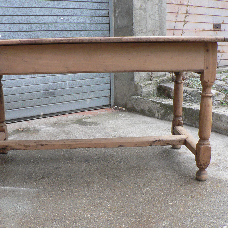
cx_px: 93
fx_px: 320
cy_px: 115
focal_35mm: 43
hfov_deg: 39.0
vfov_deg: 39.2
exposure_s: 1/25
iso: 200
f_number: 2.8
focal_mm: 6
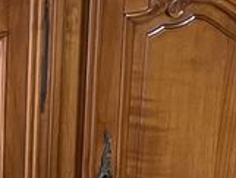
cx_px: -227
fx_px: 1098
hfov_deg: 11.2
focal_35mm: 161
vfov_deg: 9.2
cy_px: 3
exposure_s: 1/60
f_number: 1.6
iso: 320
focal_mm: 4.2
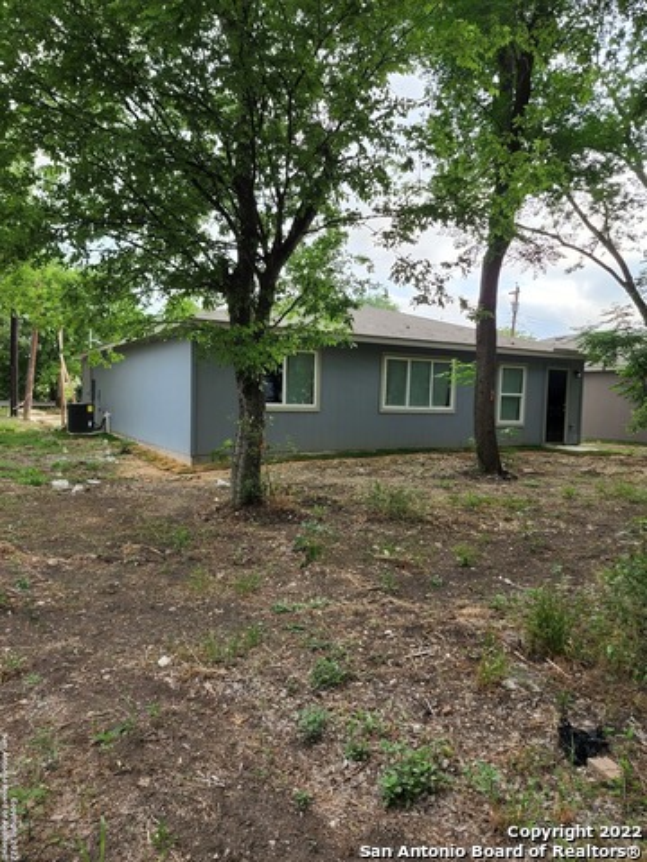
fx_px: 573
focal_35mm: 23
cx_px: 324
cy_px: 431
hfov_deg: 58.9
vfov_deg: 73.9
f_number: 1.8
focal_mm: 6.4
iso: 20
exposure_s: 1/180
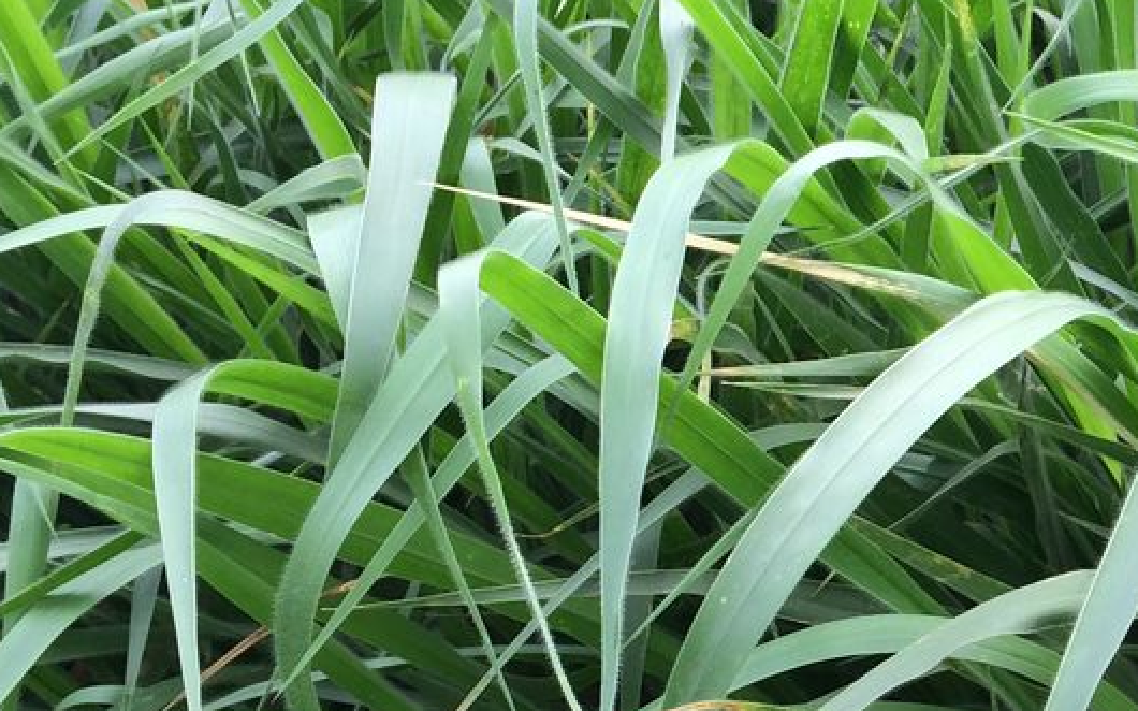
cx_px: 1363
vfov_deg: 14.9
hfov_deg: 22.0
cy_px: 570
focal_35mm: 87
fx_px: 2698
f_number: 2.2
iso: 32
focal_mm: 4.15
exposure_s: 1/360
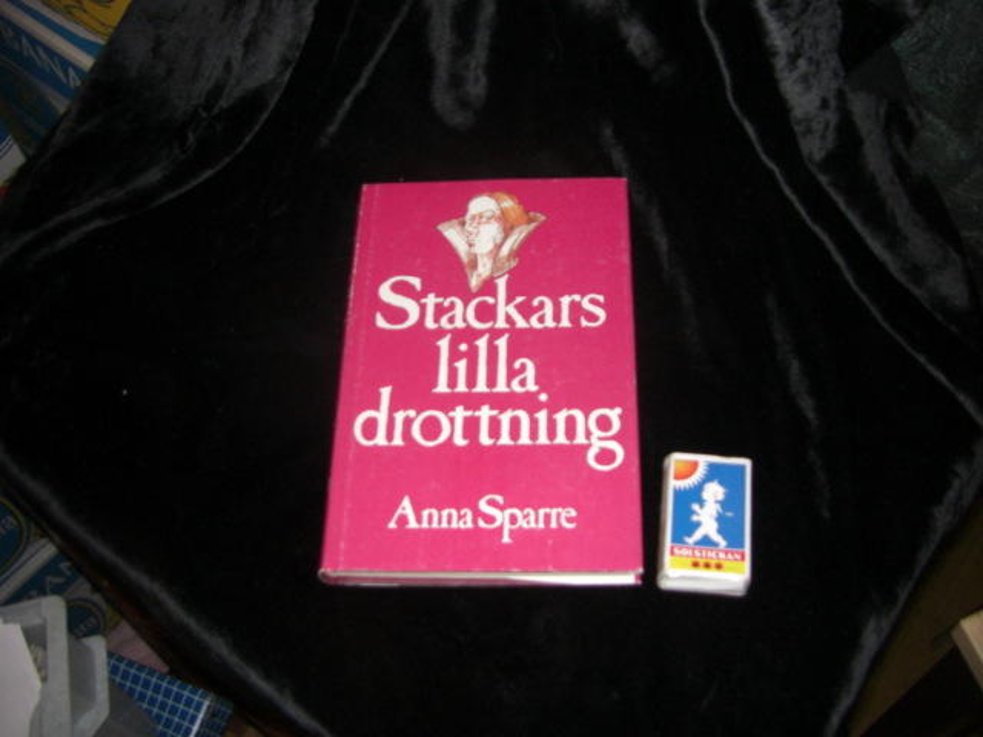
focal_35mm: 38
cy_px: 368
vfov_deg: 37.7
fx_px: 1079
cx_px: 492
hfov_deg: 49.0
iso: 200
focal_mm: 6.3
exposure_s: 1/60
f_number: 3.4
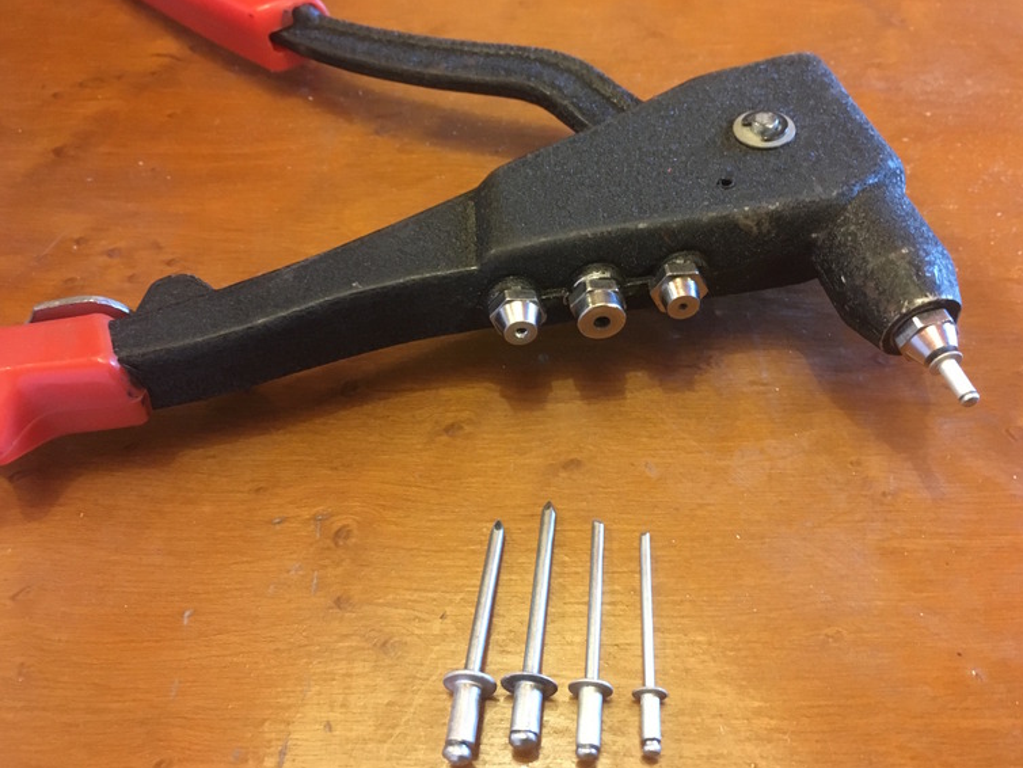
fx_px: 887
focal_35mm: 30
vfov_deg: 46.8
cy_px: 391
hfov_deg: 59.9
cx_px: 518
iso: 400
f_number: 2.2
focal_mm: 4.15
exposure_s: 1/15
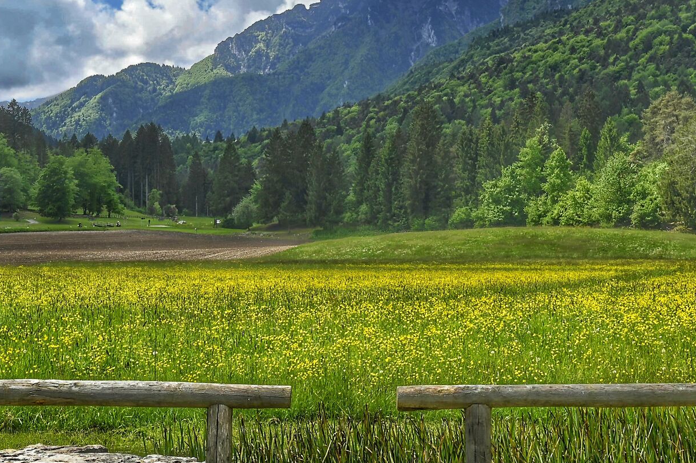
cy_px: 127
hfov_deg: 27.7
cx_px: 343
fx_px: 1410
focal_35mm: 73
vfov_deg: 18.5
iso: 110
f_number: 20
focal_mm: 37
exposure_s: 1/40
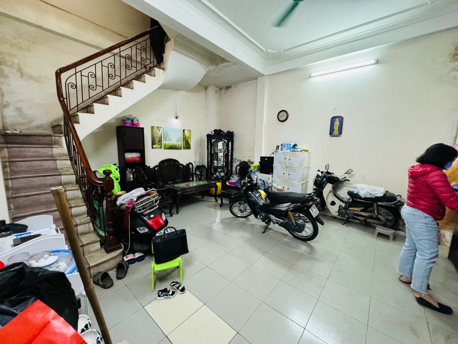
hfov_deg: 102.1
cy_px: 172
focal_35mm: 14
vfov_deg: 85.7
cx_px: 229
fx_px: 185
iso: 800
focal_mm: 2.22
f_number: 2.2
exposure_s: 1/50
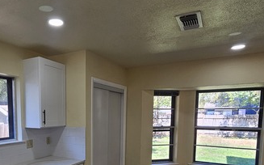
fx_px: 194
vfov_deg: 43.9
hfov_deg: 66.1
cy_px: 130
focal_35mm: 27
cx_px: 82
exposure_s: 1/120
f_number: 2.2
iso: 80
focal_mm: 2.2
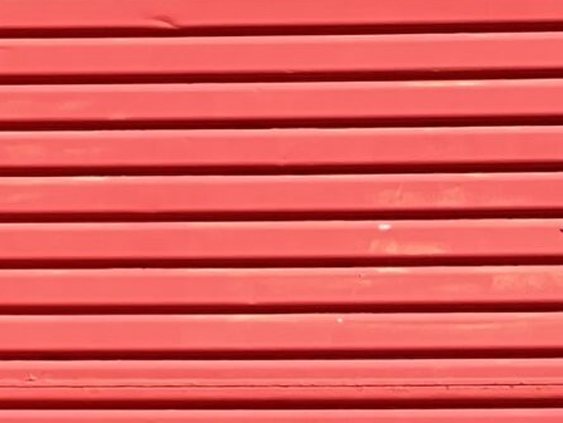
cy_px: 966
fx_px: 7142
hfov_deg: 4.5
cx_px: -429
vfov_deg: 3.4
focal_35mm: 439
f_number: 2.8
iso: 32
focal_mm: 9
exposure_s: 1/326
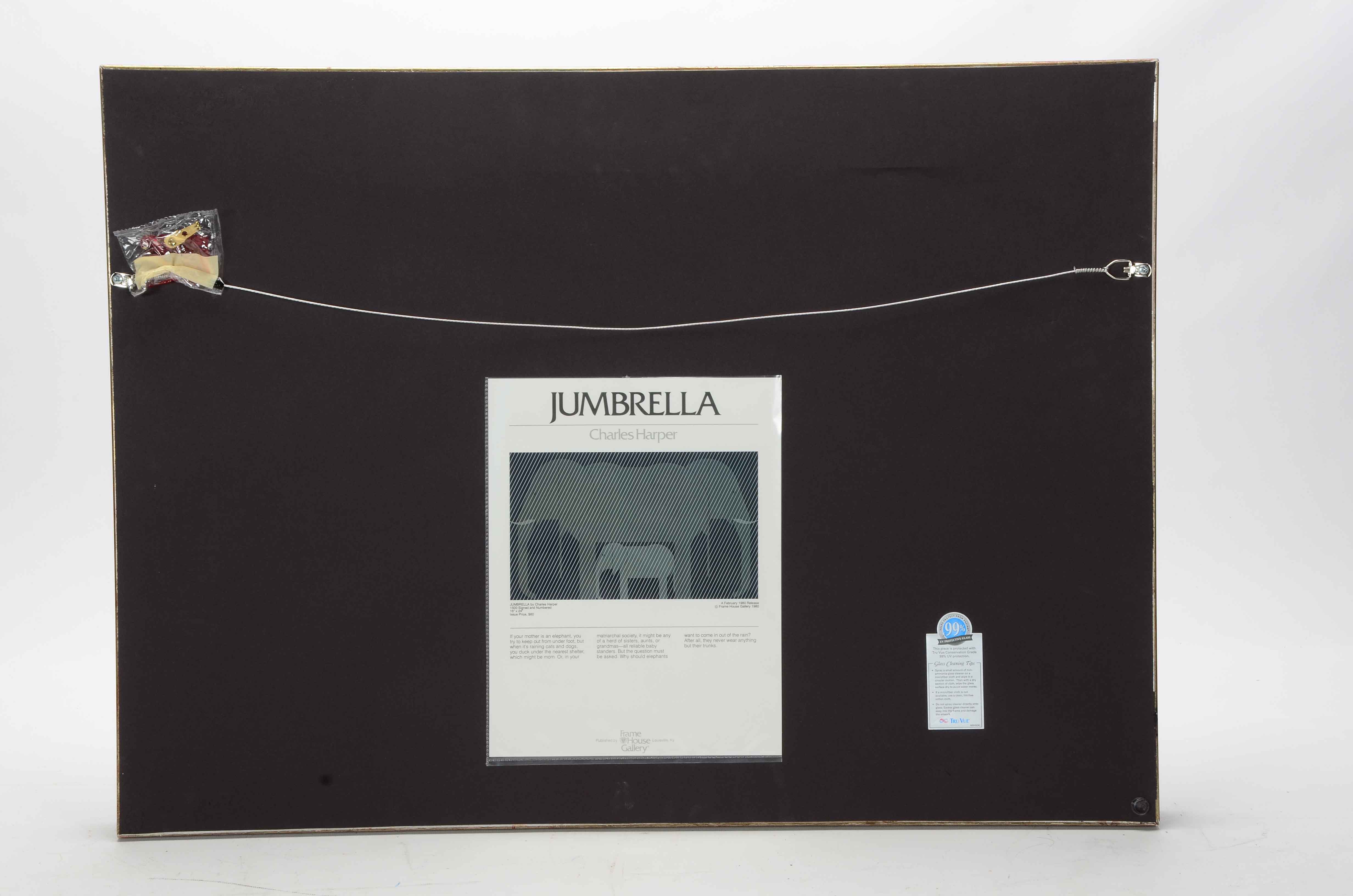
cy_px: 448
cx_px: 676
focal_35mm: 87
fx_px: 3263
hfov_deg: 23.4
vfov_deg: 15.6
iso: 200
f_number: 16
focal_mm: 58
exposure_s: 1/160
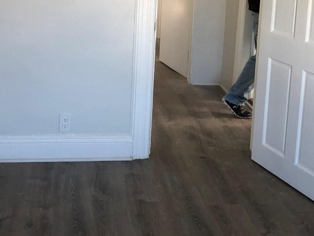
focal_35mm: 58
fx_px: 526
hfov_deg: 33.2
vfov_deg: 24.3
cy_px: 9
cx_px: 138
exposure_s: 1/30
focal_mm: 3.99
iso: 25
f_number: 1.8
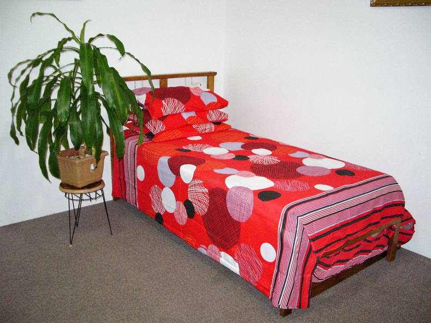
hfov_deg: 52.6
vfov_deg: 40.7
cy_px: 162
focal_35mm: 35
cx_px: 216
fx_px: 436
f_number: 2.6
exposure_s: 1/40
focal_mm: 5.8
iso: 160
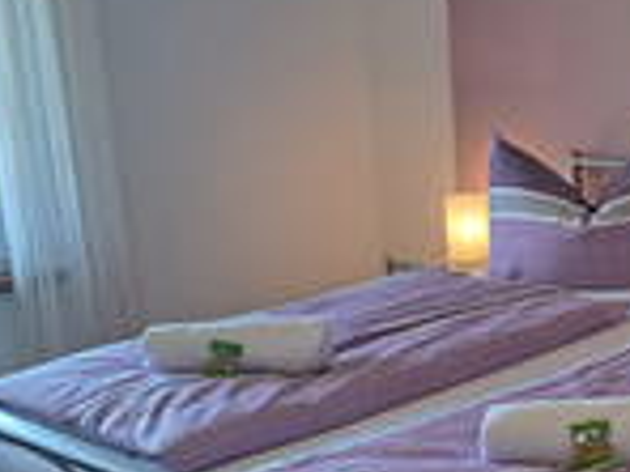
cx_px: 660
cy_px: 302
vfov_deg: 22.5
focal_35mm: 65
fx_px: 1183
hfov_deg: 27.7
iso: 100
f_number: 1.8
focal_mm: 5.23
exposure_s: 1/50
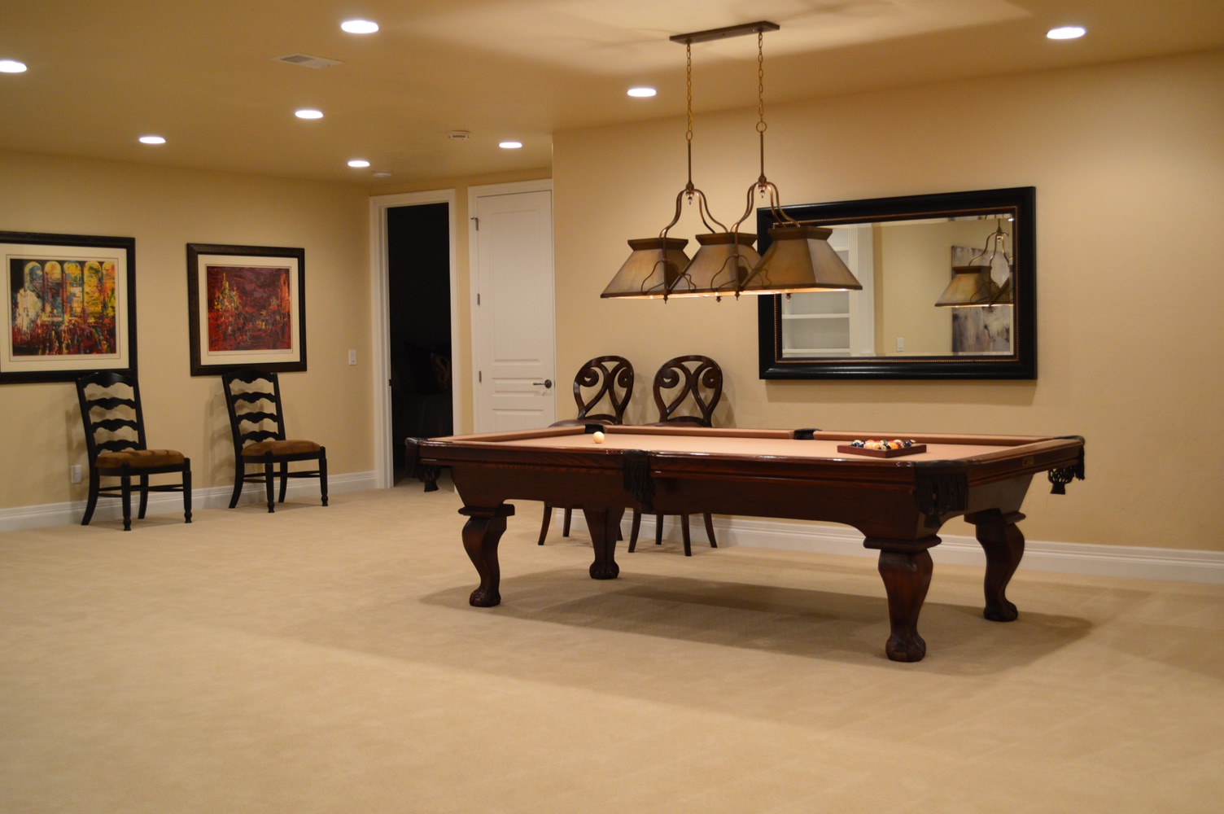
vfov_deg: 31.8
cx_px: 612
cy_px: 407
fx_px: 1427
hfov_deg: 46.4
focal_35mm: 42
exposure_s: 1/15
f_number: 4.5
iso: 800
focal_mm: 28
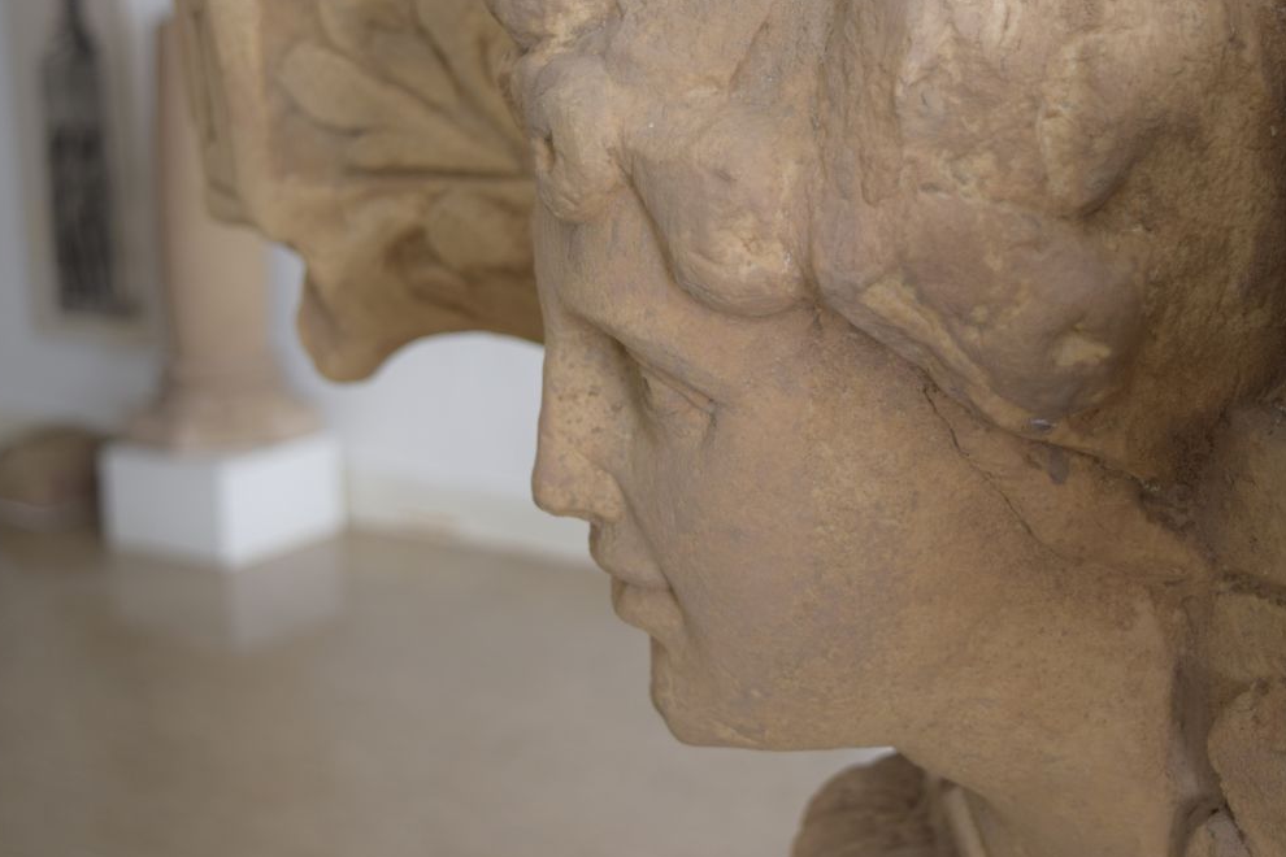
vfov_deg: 21.3
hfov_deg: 31.6
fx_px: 2272
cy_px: 345
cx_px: 678
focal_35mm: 64
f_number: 4.5
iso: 400
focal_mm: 35
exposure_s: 1/40
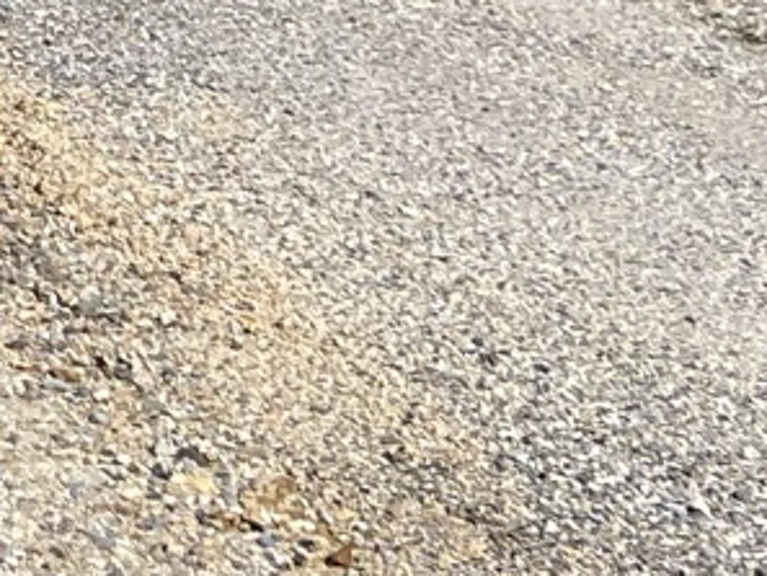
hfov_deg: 10.2
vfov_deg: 7.7
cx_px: -739
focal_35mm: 179
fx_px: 3968
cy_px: -860
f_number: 1.5
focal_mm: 5.7
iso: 50
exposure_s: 1/5587
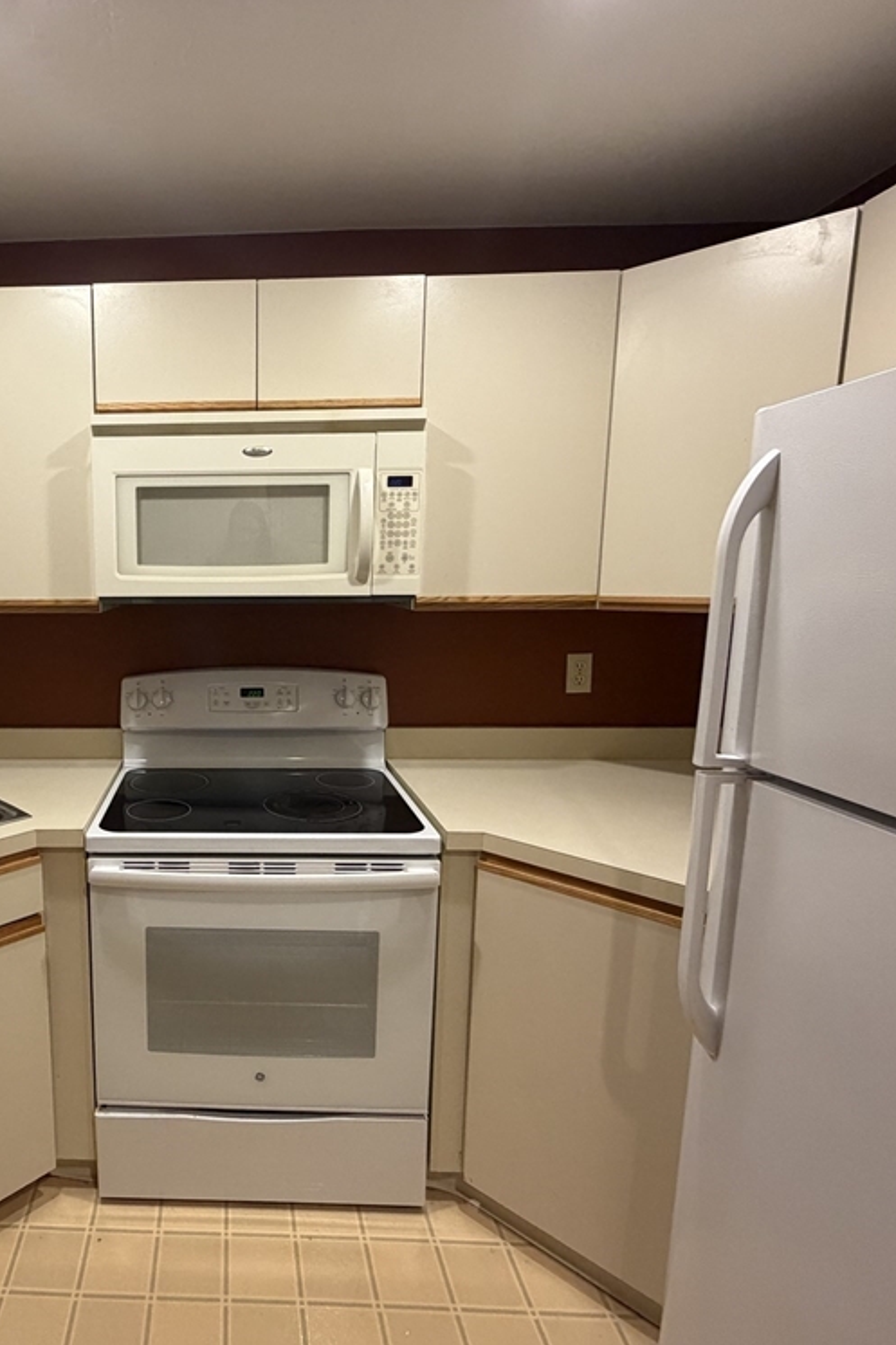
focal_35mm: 20
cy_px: 685
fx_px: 747
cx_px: 195
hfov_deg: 57.8
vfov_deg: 84.0
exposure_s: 1/120
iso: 320
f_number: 2.2
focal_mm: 2.22
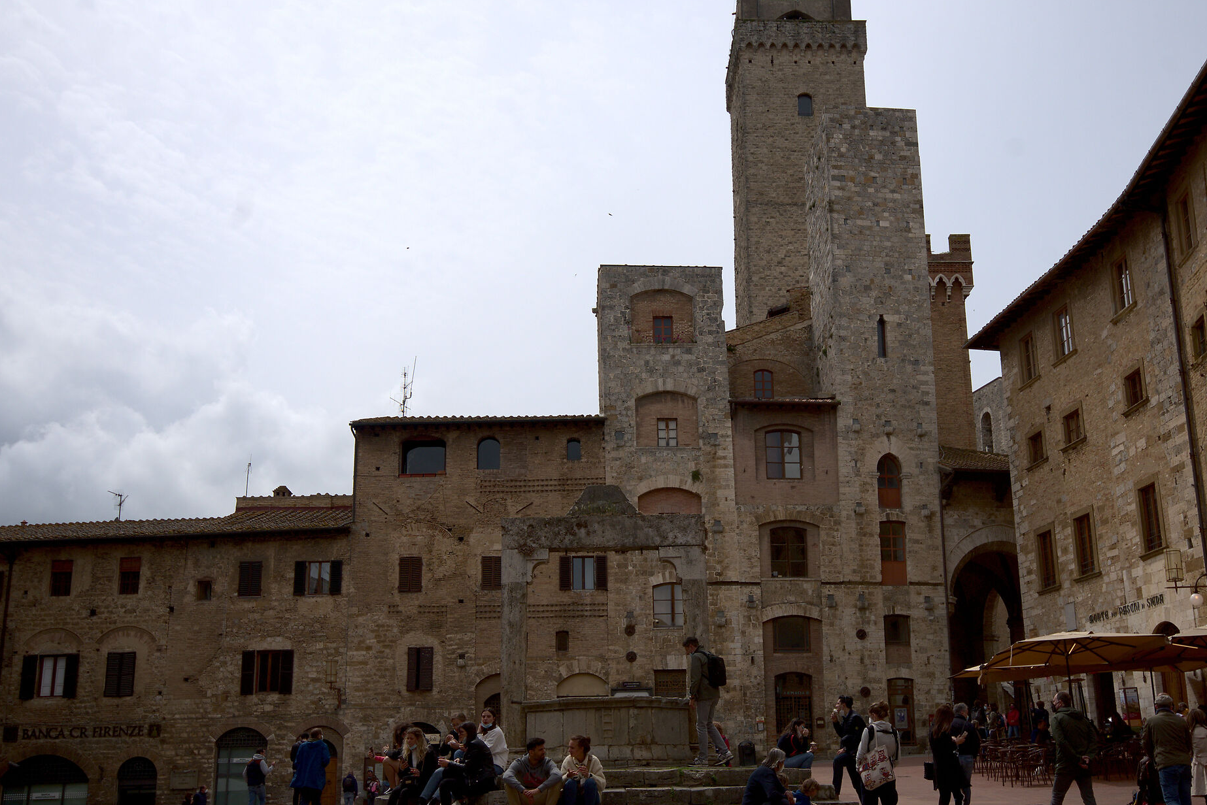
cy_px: 477
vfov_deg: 34.1
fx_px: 1308
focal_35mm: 39
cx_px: 672
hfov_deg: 49.4
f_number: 8
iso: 200
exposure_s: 1/640
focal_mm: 20
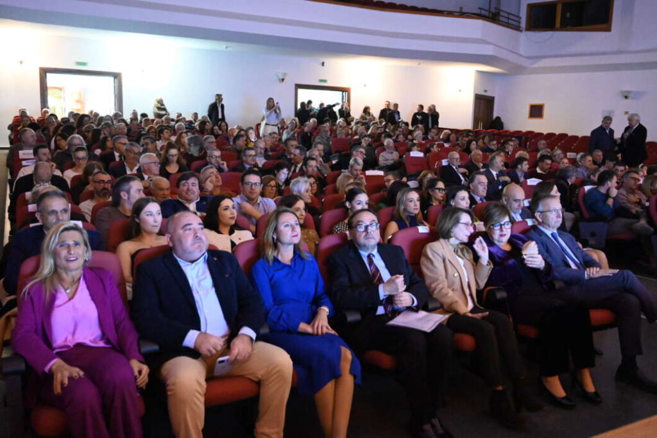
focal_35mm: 32
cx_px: 328
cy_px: 219
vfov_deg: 41.7
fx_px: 575
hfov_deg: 59.5
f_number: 4
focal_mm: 31.5
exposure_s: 1/80
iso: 25600
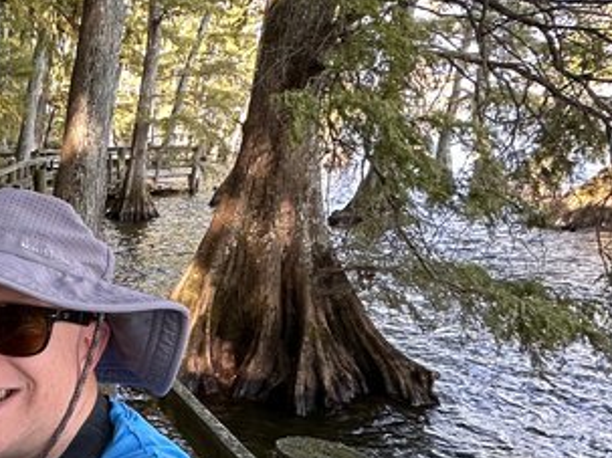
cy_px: 299
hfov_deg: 35.3
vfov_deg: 38.3
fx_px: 654
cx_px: -176
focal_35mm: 37
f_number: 2.2
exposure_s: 1/99
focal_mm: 2.22
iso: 125
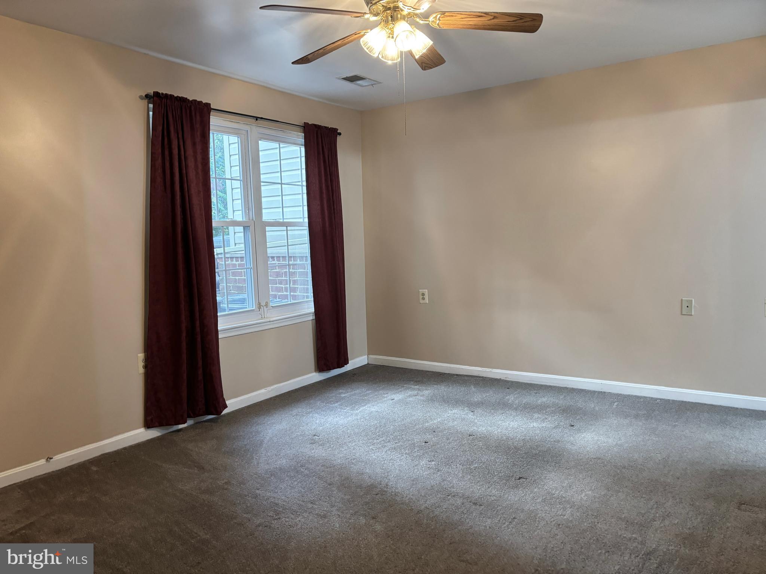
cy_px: 287
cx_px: 383
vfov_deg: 53.1
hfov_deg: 67.3
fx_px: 575
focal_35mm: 26
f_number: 1.6
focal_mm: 5.96
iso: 320
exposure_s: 1/60
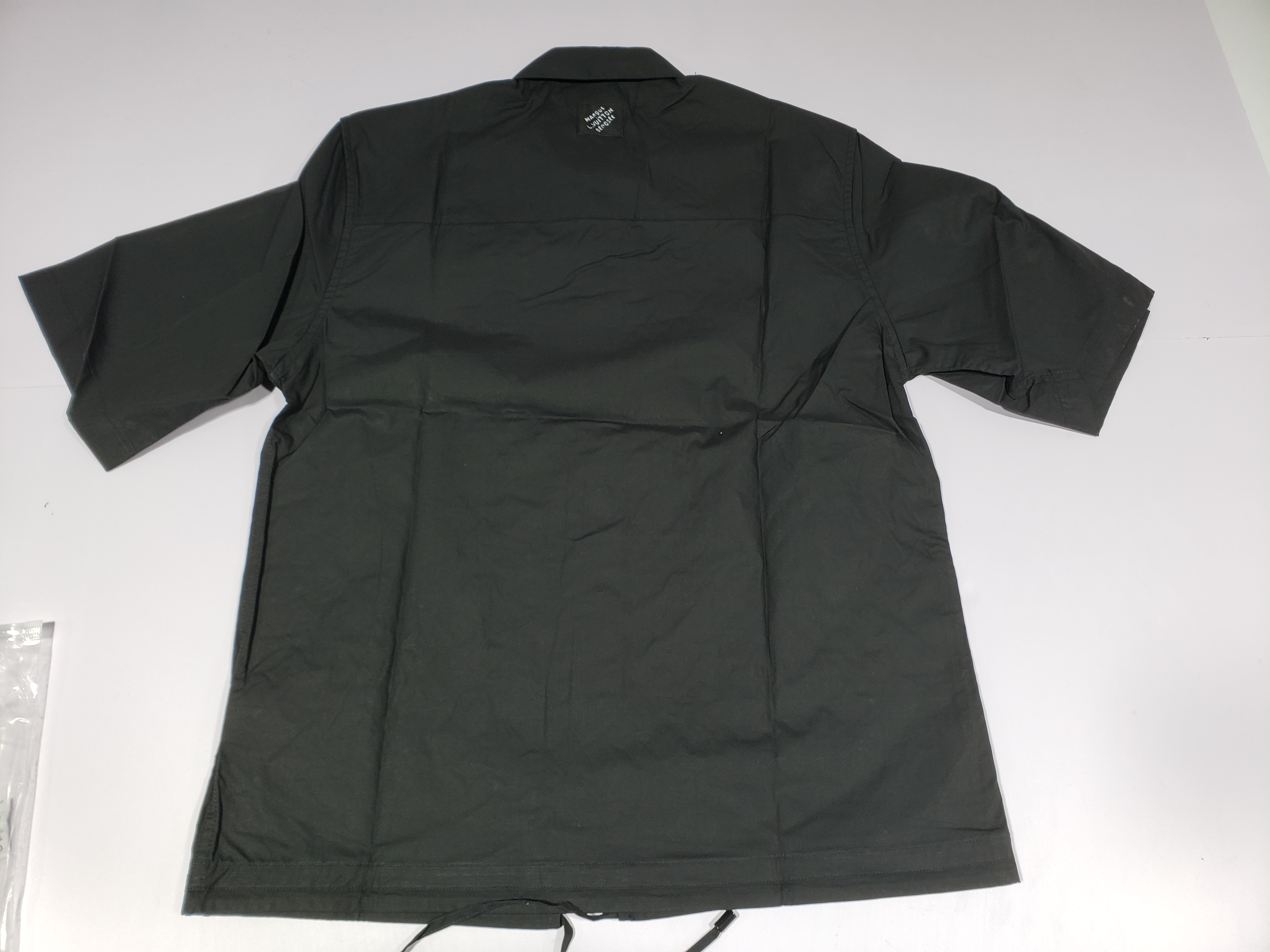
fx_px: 954
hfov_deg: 67.3
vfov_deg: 53.1
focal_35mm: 26
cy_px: 476
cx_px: 635
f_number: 2.4
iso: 80
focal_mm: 4.3
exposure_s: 1/100
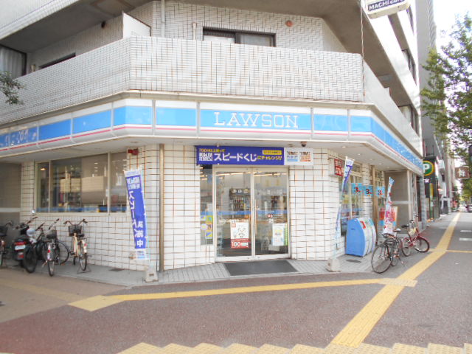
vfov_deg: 53.1
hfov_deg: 67.3
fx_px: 355
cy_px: 177
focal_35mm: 26
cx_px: 236
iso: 80
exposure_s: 1/125
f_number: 3.2
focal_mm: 4.6
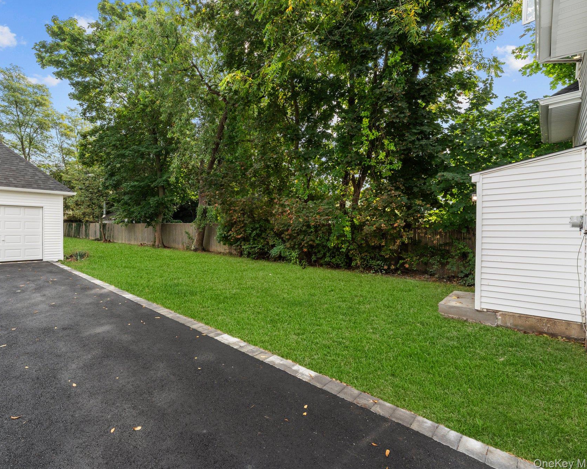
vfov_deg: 80.4
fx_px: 278
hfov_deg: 92.4
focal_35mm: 16
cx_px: 247
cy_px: 234
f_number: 8
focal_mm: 14
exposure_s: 1/320
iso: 640
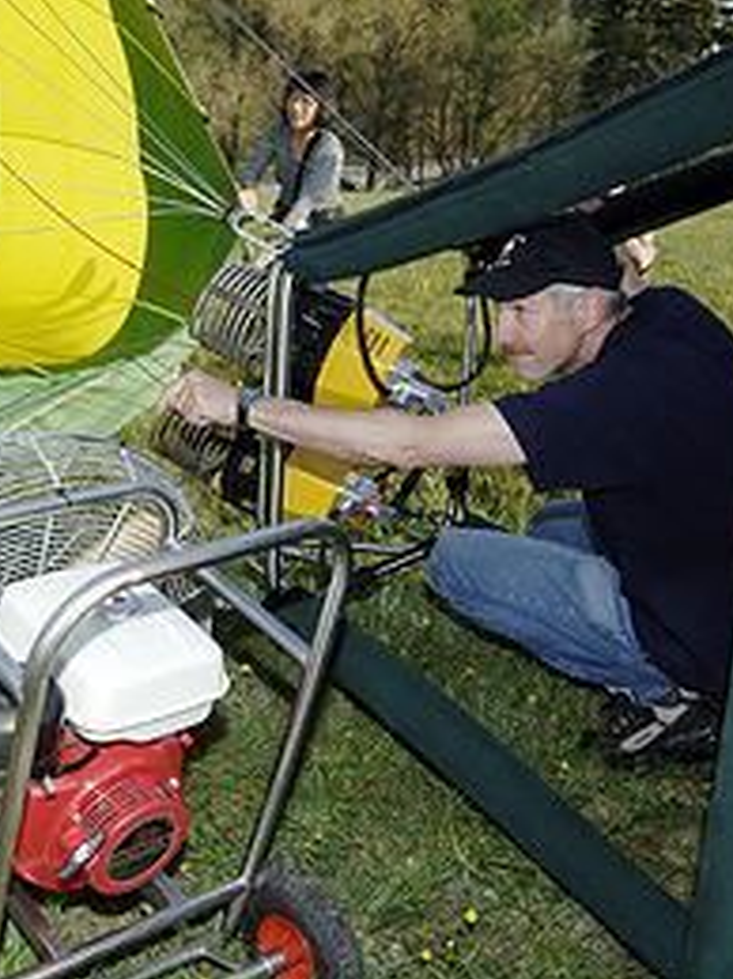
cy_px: 493
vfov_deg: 46.8
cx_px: 91
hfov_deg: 34.2
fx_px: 1130
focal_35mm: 40
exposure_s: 1/250
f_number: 11
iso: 400
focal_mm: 18
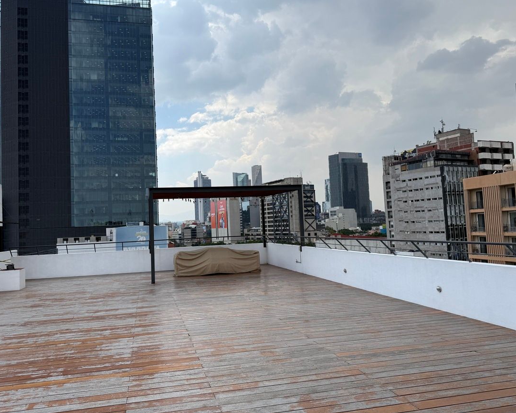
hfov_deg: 65.8
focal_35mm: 26
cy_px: 199
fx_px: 397
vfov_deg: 54.9
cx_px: 230
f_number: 1.78
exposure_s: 1/4673
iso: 80
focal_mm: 6.76
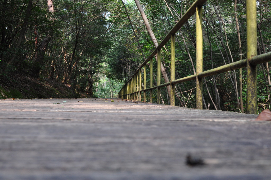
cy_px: 90
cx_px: 136
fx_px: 395
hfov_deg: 37.9
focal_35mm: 52
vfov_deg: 25.7
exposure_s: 1/60
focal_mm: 35
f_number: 8
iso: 720
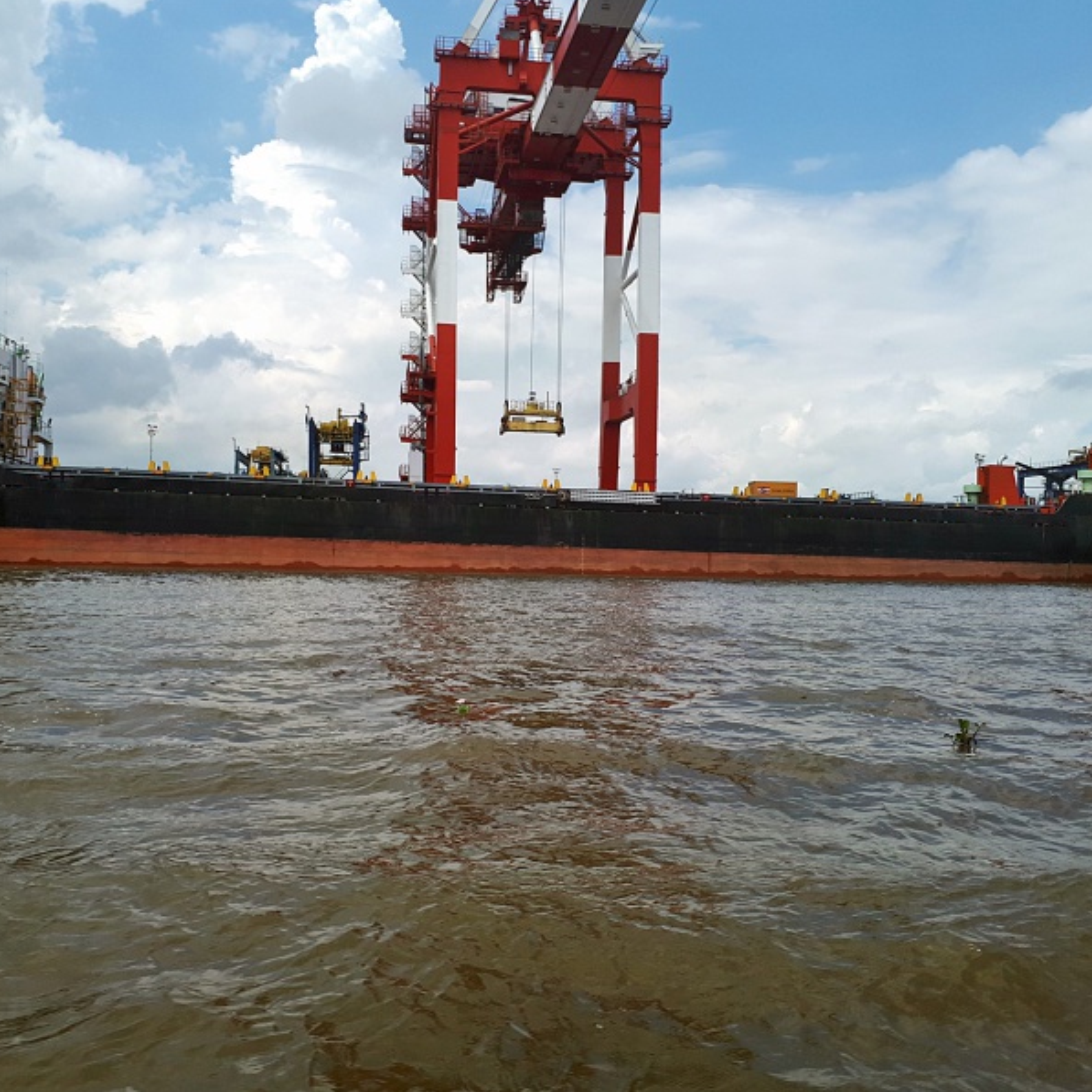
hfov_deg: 51.1
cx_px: 514
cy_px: 545
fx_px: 1142
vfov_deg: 51.1
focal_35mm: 32
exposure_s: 1/1484
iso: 40
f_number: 1.9
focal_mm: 3.6
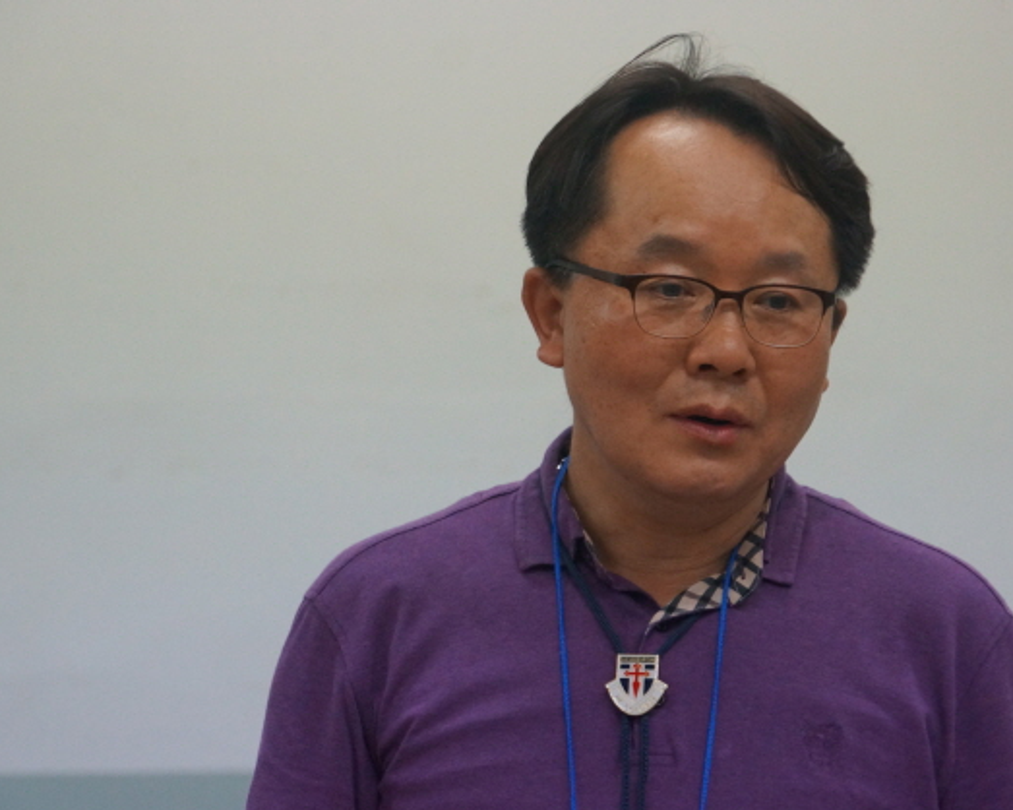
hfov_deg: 9.3
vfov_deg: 7.5
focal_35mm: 207
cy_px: 420
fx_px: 6204
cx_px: 579
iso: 2000
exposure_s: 1/200
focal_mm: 110
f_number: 5.6
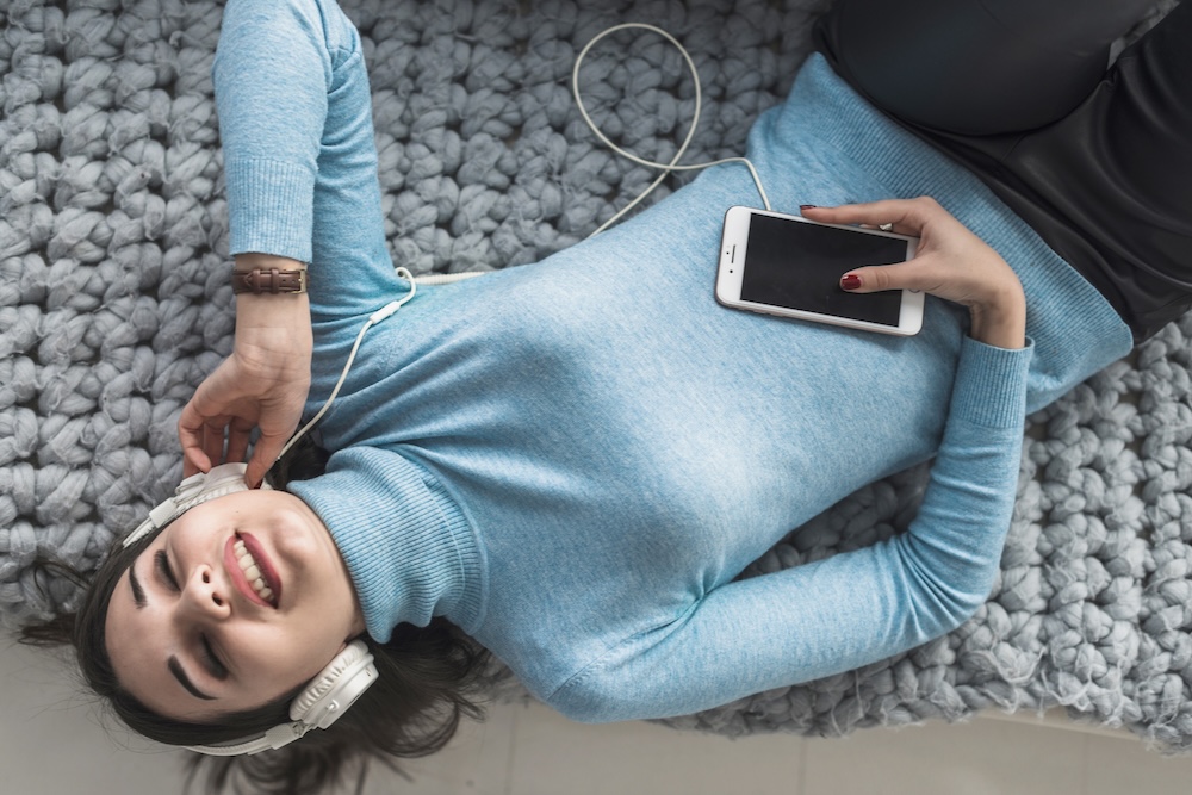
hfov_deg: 39.6
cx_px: 596
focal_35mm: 50
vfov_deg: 27.0
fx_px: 1656
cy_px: 398
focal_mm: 50
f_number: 2.8
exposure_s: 1/125
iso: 250
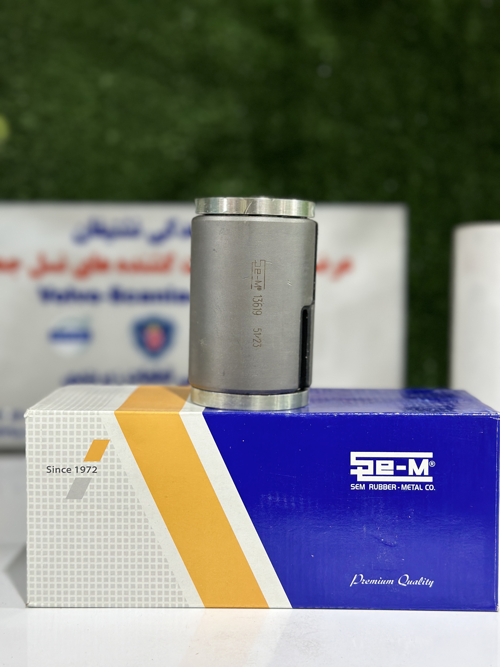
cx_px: 250
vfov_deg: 39.7
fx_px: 924
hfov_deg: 30.3
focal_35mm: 48
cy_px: 334
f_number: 1.78
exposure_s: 1/60
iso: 200
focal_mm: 6.86
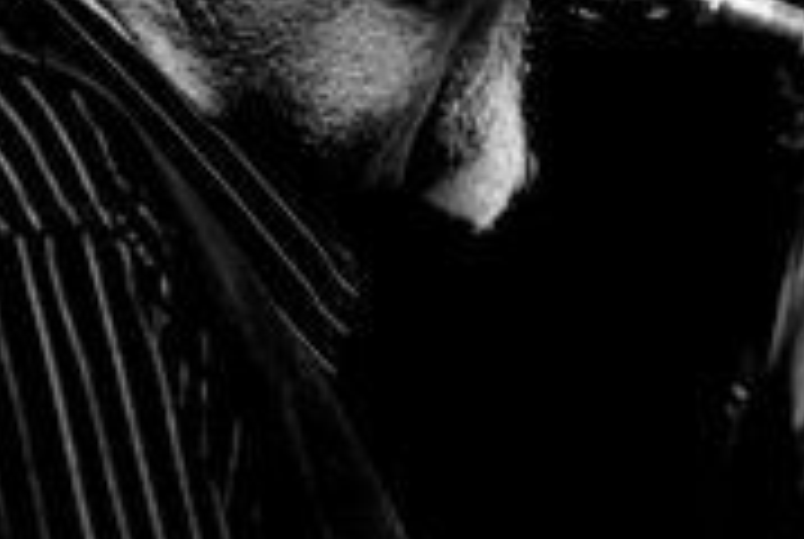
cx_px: 714
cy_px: -20
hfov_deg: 3.1
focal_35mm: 670
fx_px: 14988
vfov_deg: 2.1
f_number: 2.8
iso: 1000
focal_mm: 200
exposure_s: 1/250
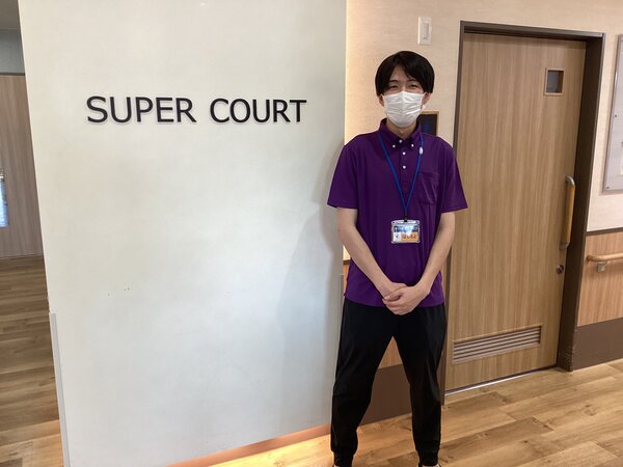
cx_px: 312
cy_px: 234
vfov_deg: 45.4
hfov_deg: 58.4
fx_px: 558
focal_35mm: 31
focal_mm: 3.3
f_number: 2.4
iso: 100
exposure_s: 1/50
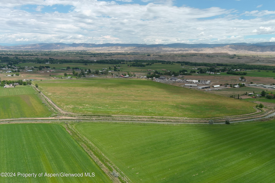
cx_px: 138
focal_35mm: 29
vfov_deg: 45.0
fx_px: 222
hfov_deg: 63.7
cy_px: 92
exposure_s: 1/1250
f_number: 2.8
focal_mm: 10.57
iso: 100
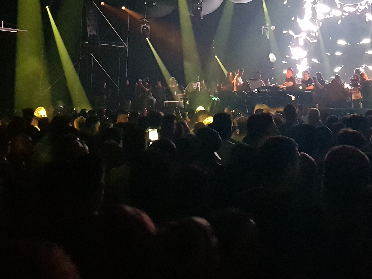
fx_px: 537
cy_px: 24
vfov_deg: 27.9
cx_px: 254
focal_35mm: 50
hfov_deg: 37.7
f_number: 1.7
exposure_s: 1/10
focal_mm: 4.2
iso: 800
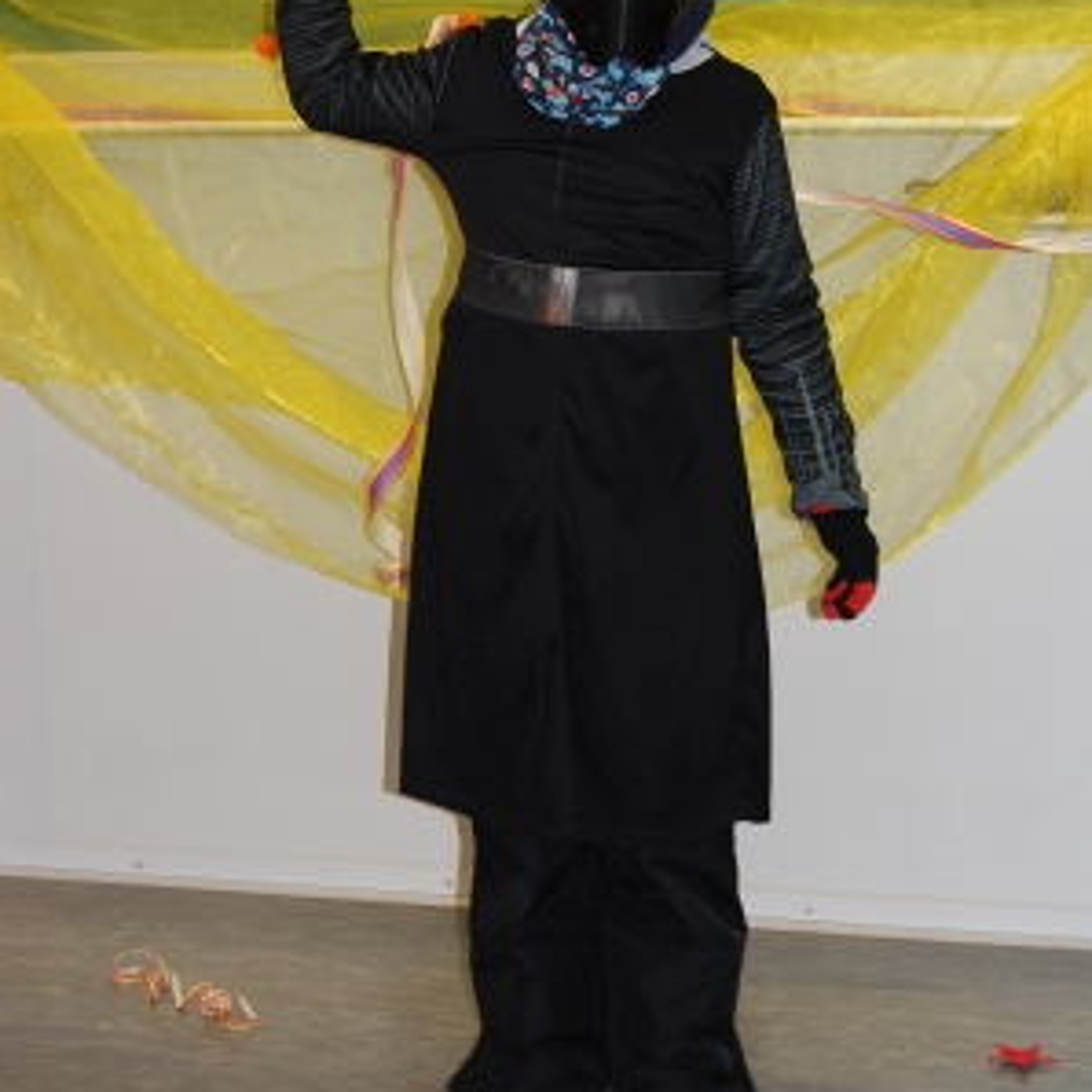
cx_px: 548
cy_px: 458
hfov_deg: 20.0
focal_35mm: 87
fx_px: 3092
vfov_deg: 20.0
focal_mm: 45
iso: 200
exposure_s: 1/60
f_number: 5.3
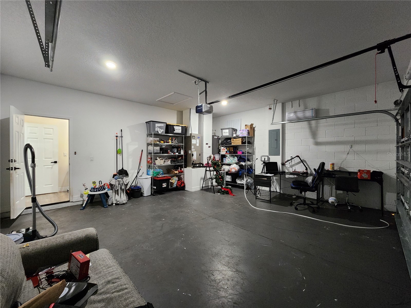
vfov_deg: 89.9
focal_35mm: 13
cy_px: 154
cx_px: 206
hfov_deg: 106.2
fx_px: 154
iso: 640
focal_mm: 2.2
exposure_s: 1/30
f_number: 2.2
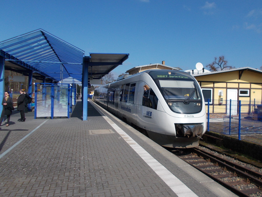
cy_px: 98
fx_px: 197
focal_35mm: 26
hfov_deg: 67.3
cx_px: 131
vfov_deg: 53.1
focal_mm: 4.6
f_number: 8
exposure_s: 1/250
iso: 80
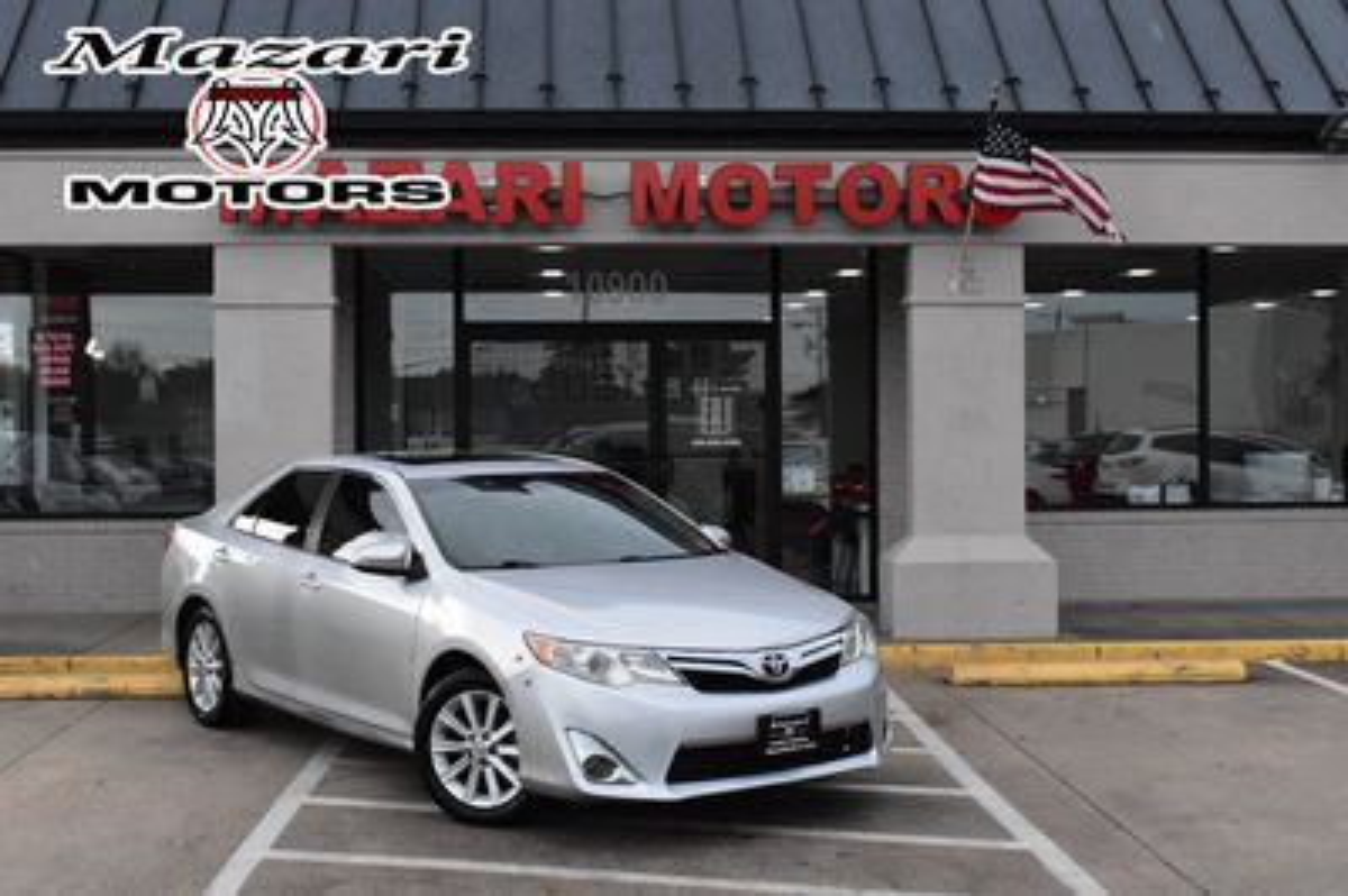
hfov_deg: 42.4
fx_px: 1740
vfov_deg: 28.9
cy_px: 448
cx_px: 674
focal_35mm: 46
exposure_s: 1/800
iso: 2500
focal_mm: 31
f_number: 13
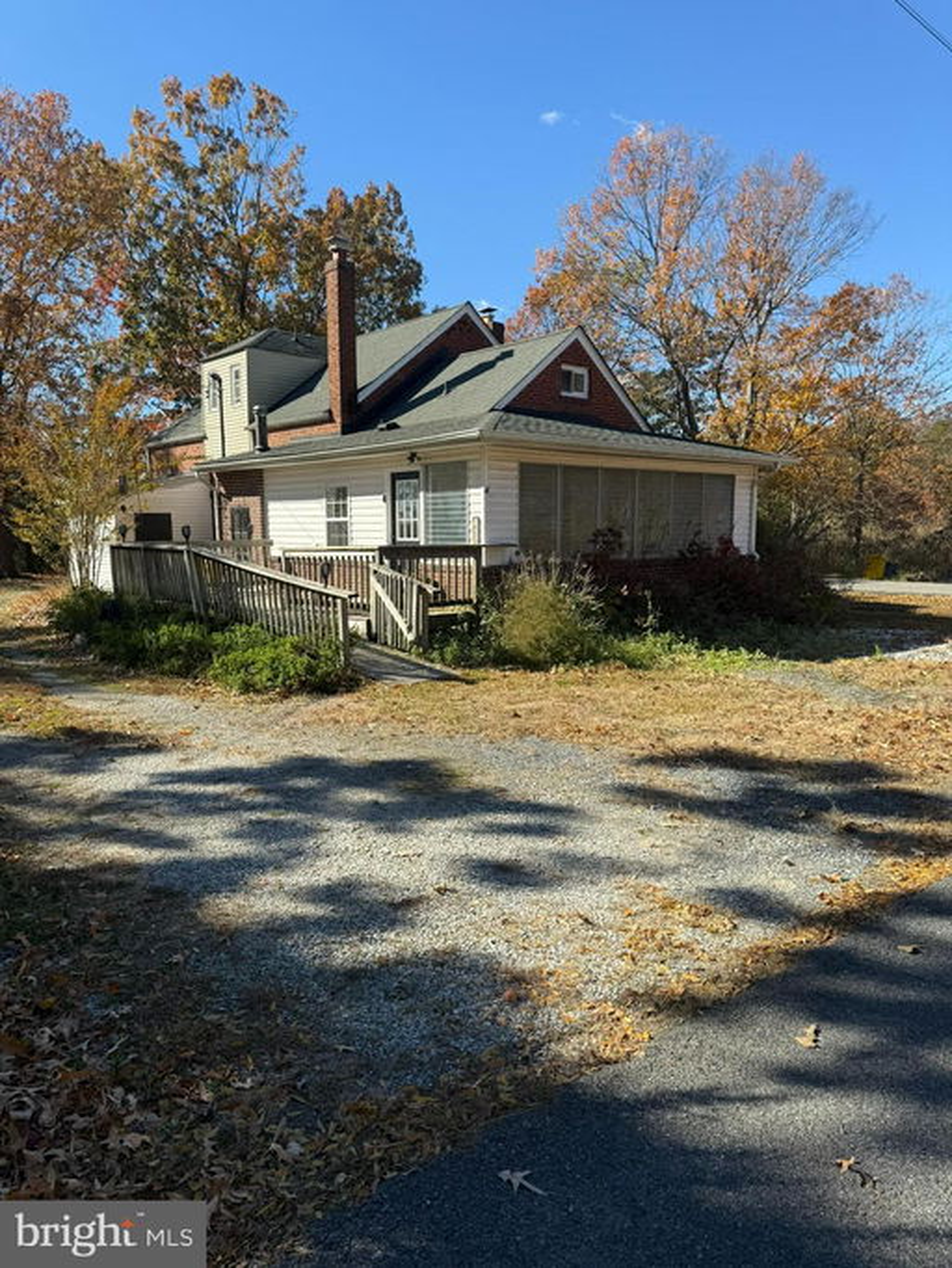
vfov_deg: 71.6
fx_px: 880
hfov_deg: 56.8
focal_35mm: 24
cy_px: 634
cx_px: 476
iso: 80
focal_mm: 6.76
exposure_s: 1/2370
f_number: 1.78
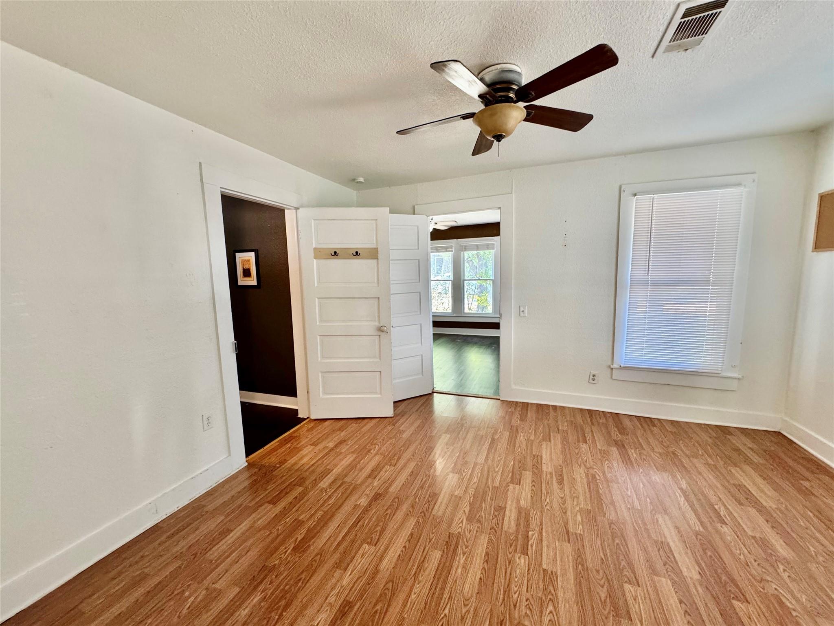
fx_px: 337
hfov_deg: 102.1
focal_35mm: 14
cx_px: 417
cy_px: 313
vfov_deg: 85.7
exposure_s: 1/60
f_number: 2.2
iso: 250
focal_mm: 2.22
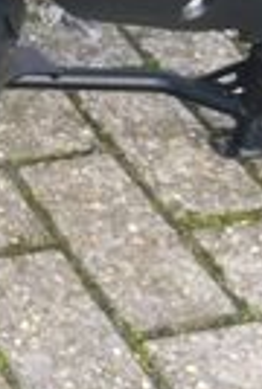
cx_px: -410
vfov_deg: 17.5
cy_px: 3
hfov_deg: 10.2
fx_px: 1238
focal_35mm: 114
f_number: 3
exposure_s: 1/80
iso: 125
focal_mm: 4
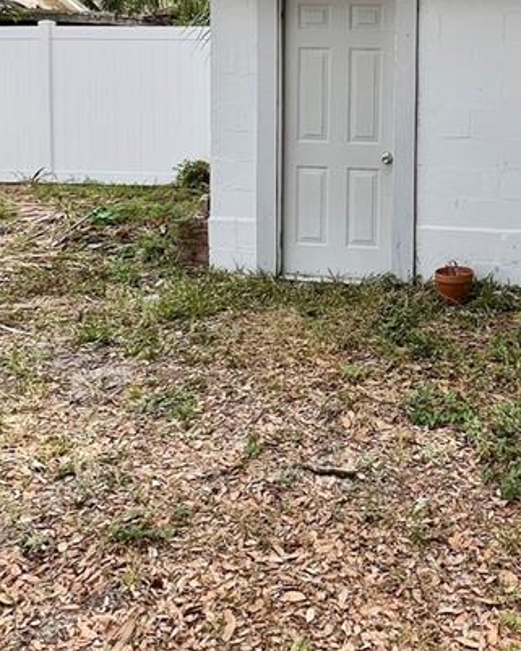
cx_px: 433
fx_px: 732
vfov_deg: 45.0
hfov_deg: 37.4
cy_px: 112
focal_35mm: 38
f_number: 1.8
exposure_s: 1/475
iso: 32
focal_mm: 1.57
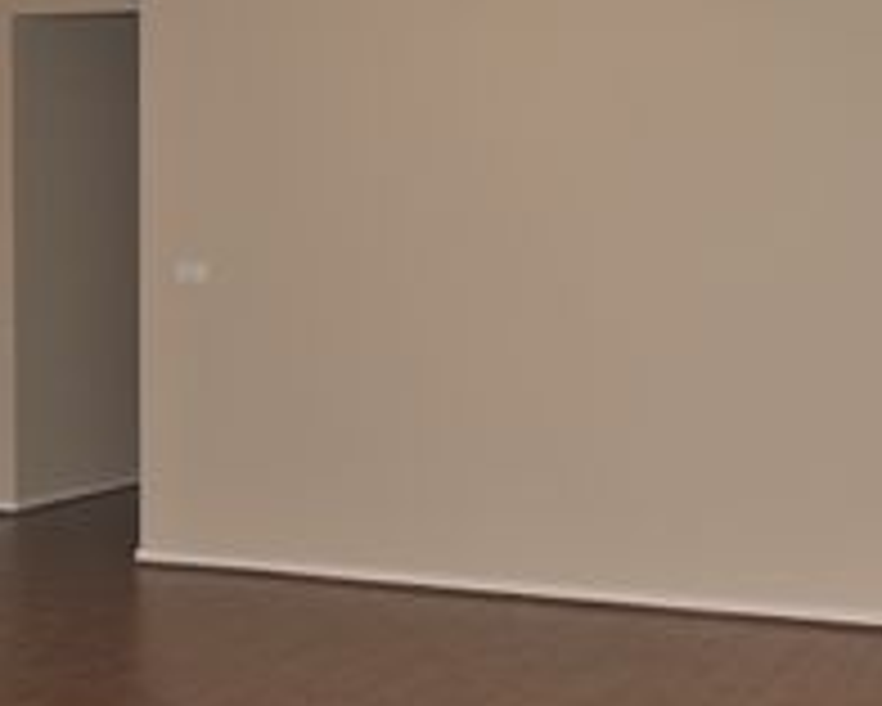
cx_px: 320
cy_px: 483
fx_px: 2115
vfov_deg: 18.9
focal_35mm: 81
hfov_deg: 23.5
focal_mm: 24
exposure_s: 1/60
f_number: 4
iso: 100
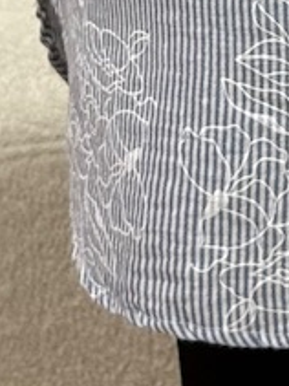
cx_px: 508
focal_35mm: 291
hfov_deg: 5.0
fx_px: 3243
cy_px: -699
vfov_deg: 6.3
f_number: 1.78
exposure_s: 1/641
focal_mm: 6.76
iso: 64
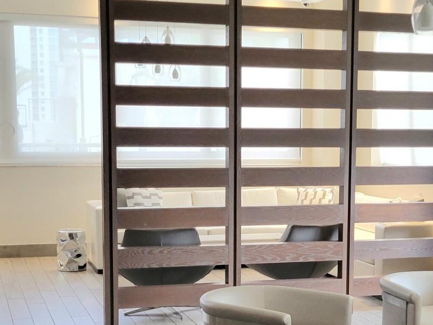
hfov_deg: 25.3
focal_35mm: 77
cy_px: 242
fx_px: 963
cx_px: 263
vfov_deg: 19.0
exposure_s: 1/120
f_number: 1.8
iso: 200
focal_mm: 5.4
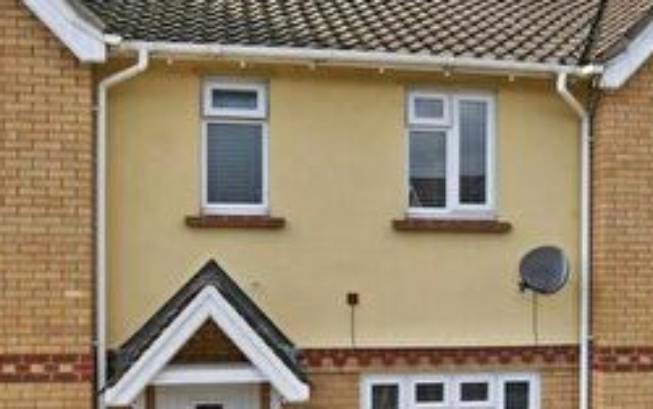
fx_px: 766
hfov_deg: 46.2
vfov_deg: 29.4
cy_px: 316
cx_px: 349
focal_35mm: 43
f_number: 8
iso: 320
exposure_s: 1/640
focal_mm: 10
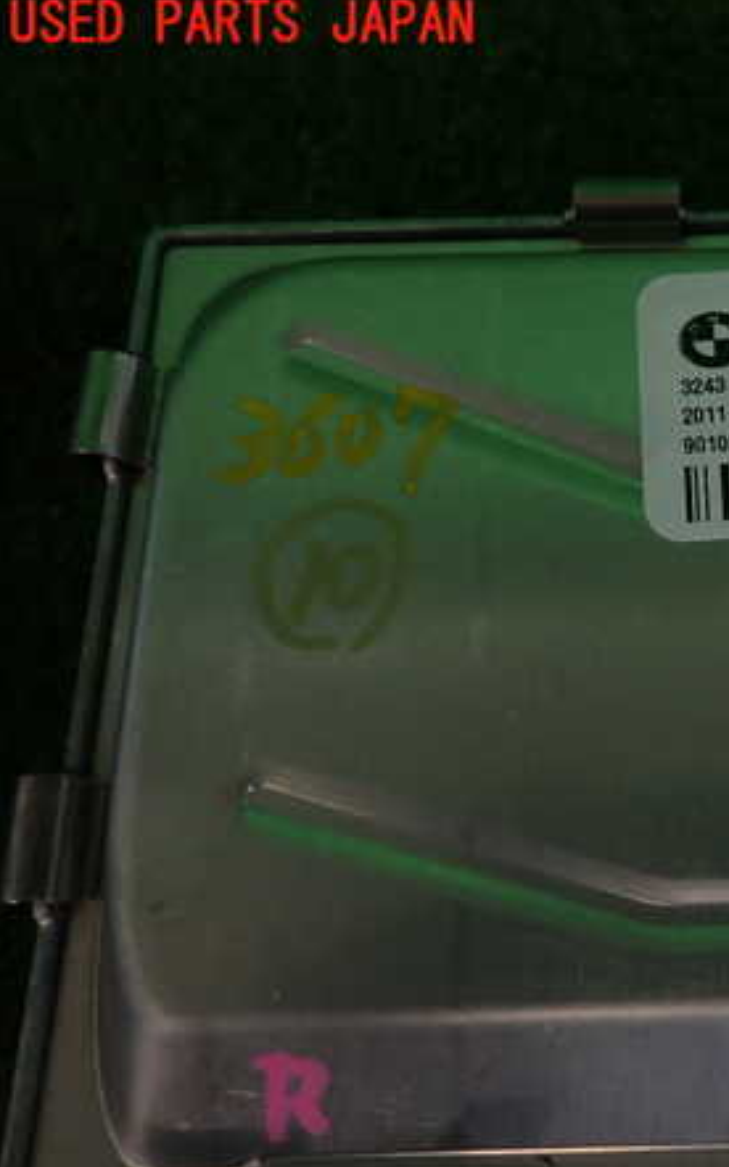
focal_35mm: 36
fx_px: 1145
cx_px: 787
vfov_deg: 54.0
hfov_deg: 31.6
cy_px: 586
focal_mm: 4.5
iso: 100
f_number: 2
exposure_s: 1/80
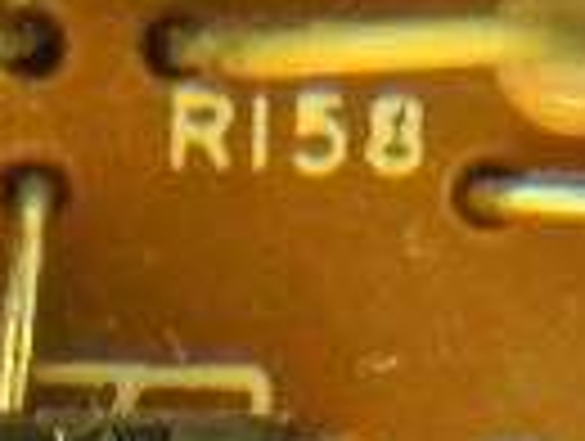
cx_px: -36
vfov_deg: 4.8
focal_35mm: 308
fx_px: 5215
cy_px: 806
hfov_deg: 6.4
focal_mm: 8.9
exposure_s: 1/40
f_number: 6.3
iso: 80
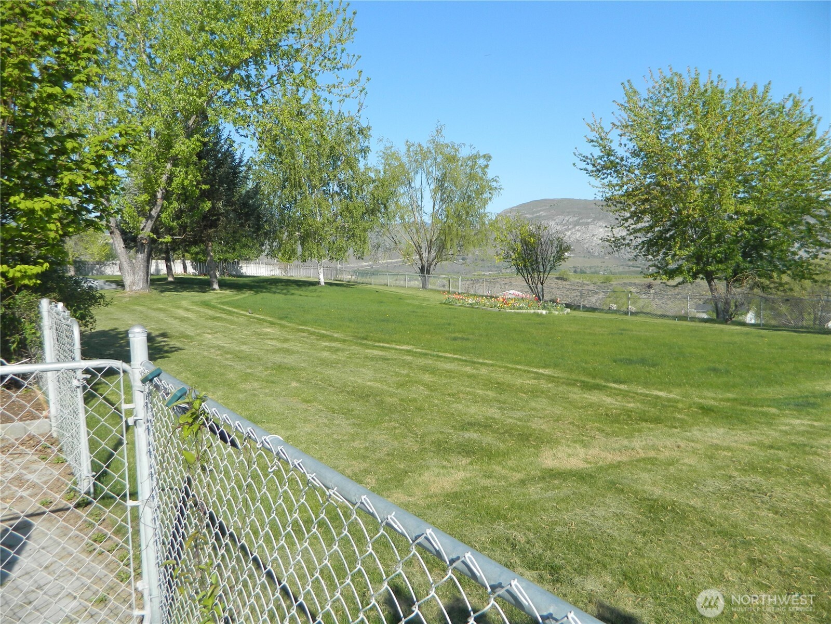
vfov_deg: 54.9
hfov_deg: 69.4
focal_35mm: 25
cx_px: 416
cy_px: 312
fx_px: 600
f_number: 8.7
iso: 80
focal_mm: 4.5
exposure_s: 1/125
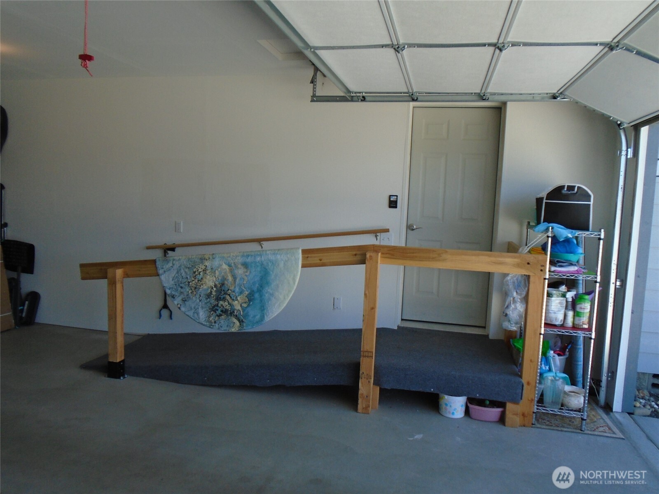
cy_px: 247
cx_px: 330
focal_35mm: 26
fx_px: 495
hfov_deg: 67.3
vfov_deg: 53.1
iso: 100
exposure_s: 1/250
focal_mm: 4.6
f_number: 3.2
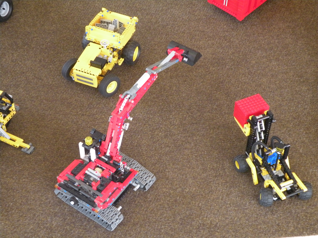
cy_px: 119
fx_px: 615
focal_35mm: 67
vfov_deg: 21.9
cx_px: 159
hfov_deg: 29.0
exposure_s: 1/28.4
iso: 400
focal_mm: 11.9
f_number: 3.5
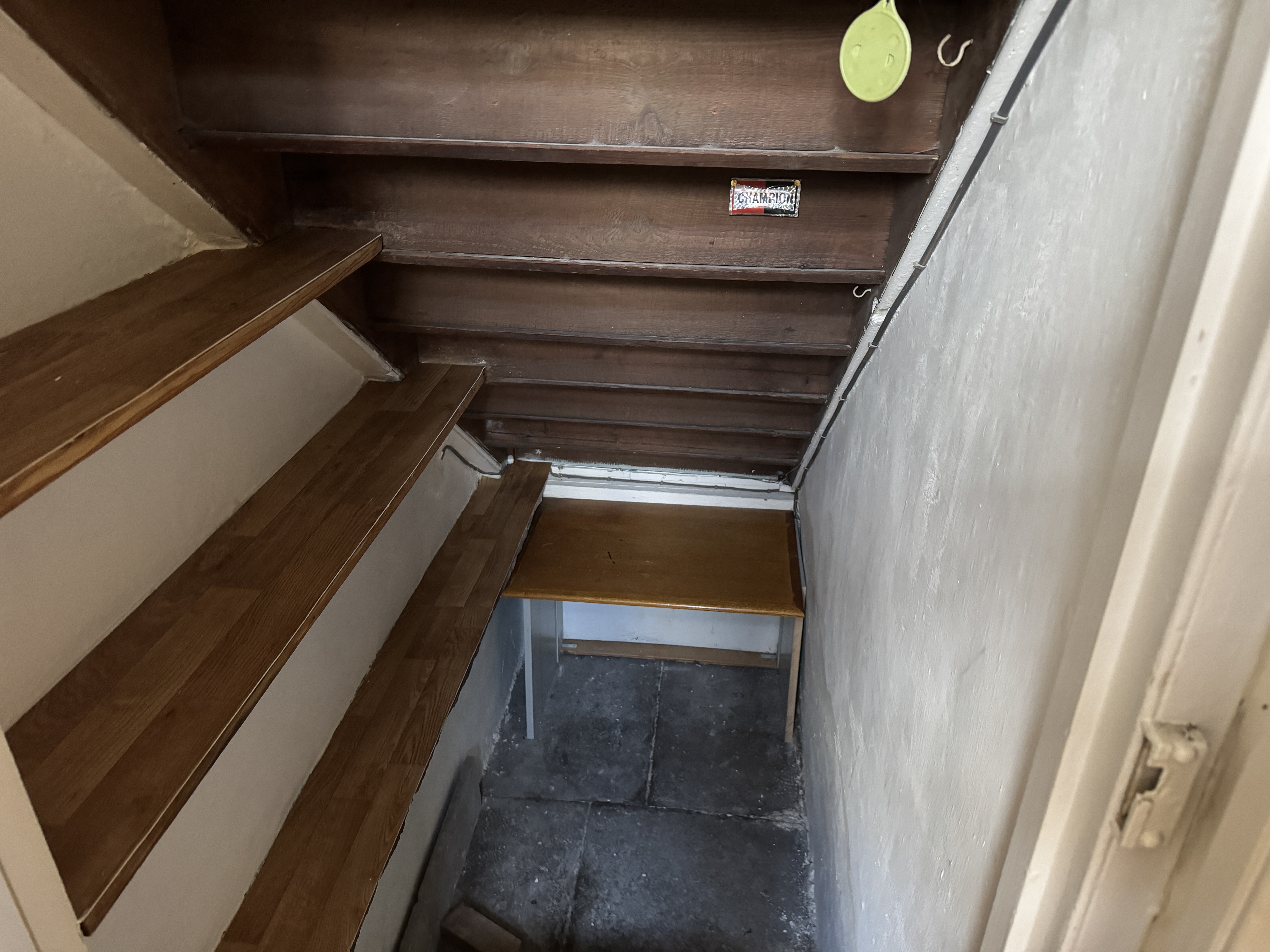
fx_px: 881
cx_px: 635
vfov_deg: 56.8
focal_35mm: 24
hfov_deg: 71.6
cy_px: 476
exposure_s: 1/37
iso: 1000
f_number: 1.78
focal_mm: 6.76
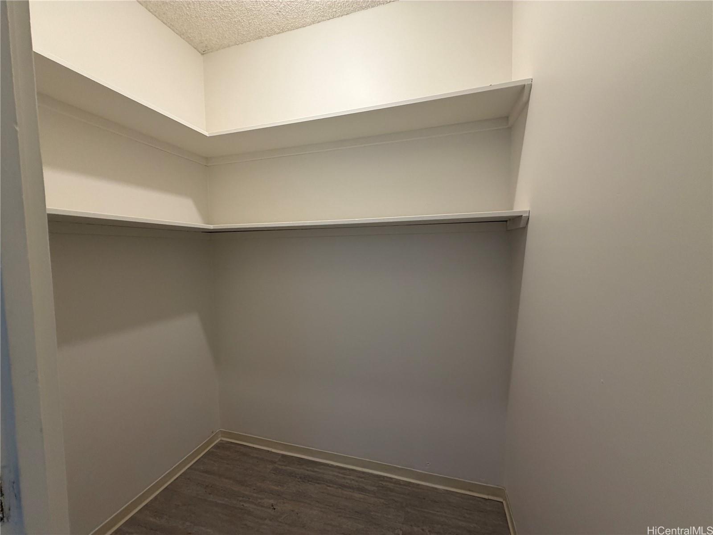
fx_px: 288
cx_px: 356
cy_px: 268
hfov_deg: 102.1
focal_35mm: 14
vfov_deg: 85.7
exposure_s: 1/60
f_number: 2.2
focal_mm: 2.22
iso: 200
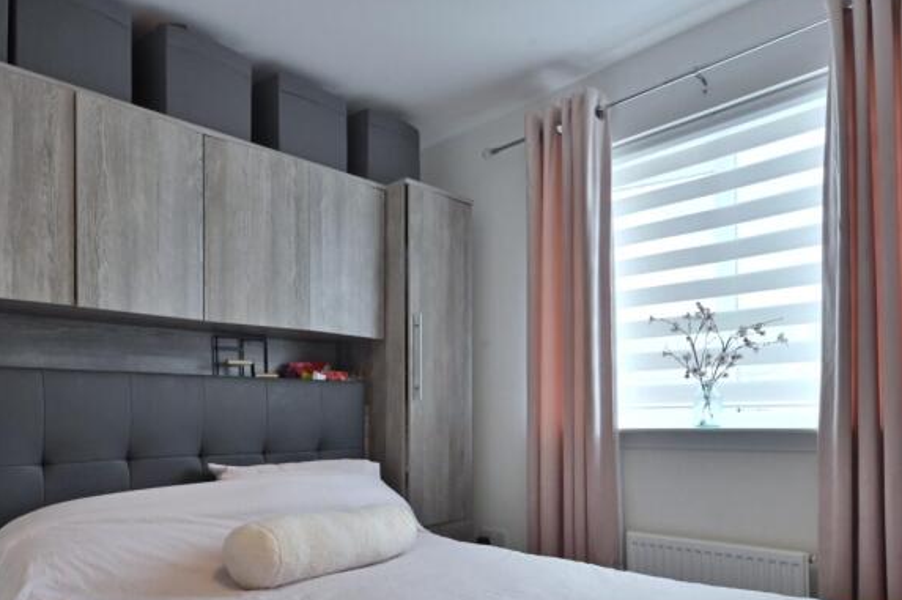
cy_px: 420
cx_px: 398
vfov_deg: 49.9
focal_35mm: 25
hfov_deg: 71.3
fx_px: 626
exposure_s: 1/100
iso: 2500
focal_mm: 14
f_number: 13
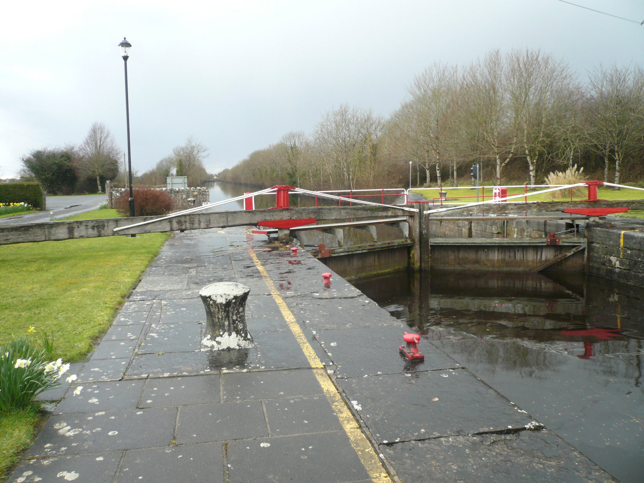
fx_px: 521
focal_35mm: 28
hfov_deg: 63.4
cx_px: 322
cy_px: 242
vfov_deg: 49.7
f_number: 2.8
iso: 100
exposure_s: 1/100
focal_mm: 4.6
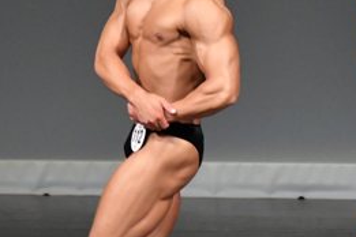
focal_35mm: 935
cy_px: 177
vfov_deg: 1.5
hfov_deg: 2.2
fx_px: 9245
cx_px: 396
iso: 5000
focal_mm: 210
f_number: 5.6
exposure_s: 1/400
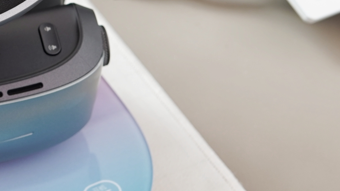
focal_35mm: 147
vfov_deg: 8.2
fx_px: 1325
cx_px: -43
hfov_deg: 14.3
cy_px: 22
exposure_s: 1/40
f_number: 4.5
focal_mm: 30
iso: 200
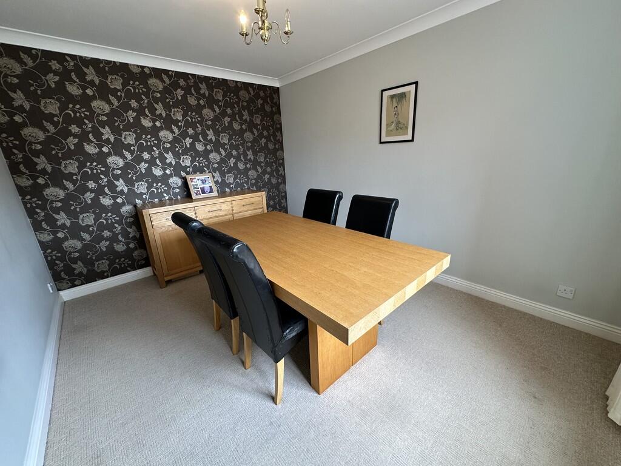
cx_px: 310
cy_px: 233
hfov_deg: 102.1
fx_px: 251
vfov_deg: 85.7
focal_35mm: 14
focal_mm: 2.22
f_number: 2.2
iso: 160
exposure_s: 1/100
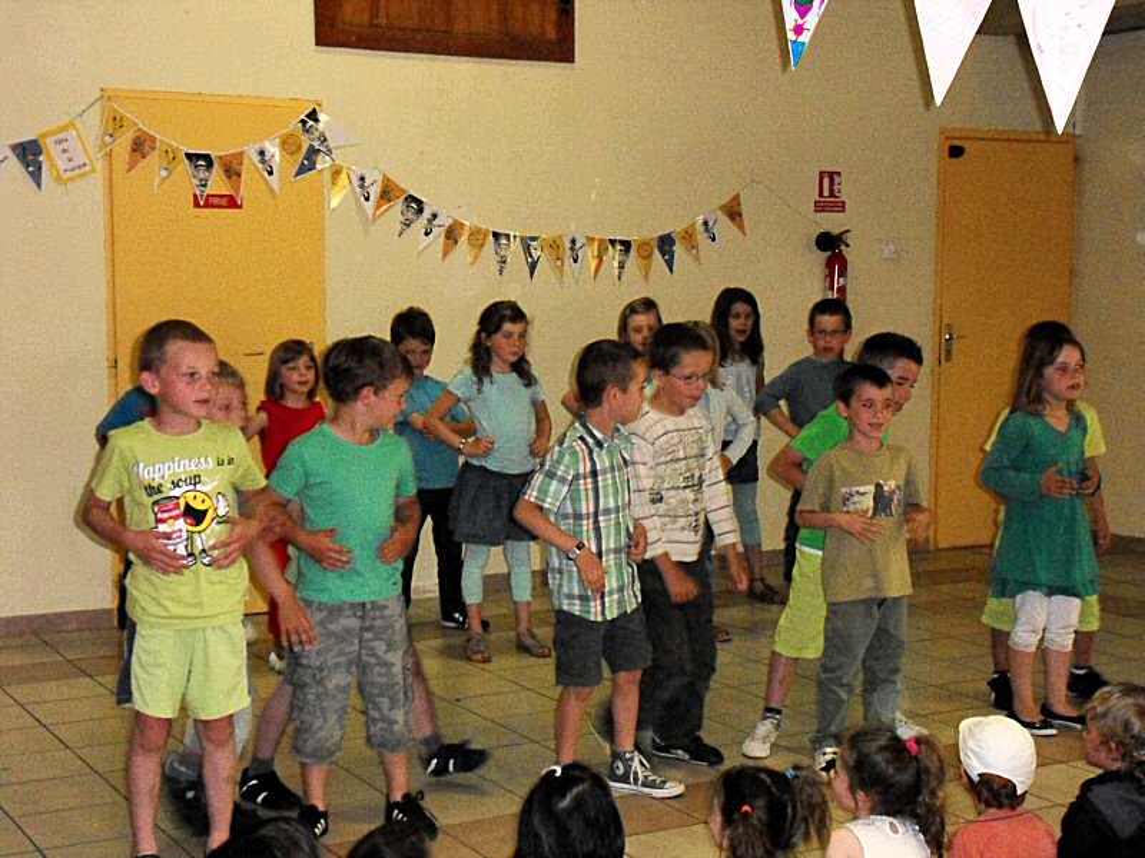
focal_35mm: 60
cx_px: 572
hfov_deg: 32.2
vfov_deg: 24.4
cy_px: 429
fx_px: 1985
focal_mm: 10.5
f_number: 4.8
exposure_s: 1/45
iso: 640
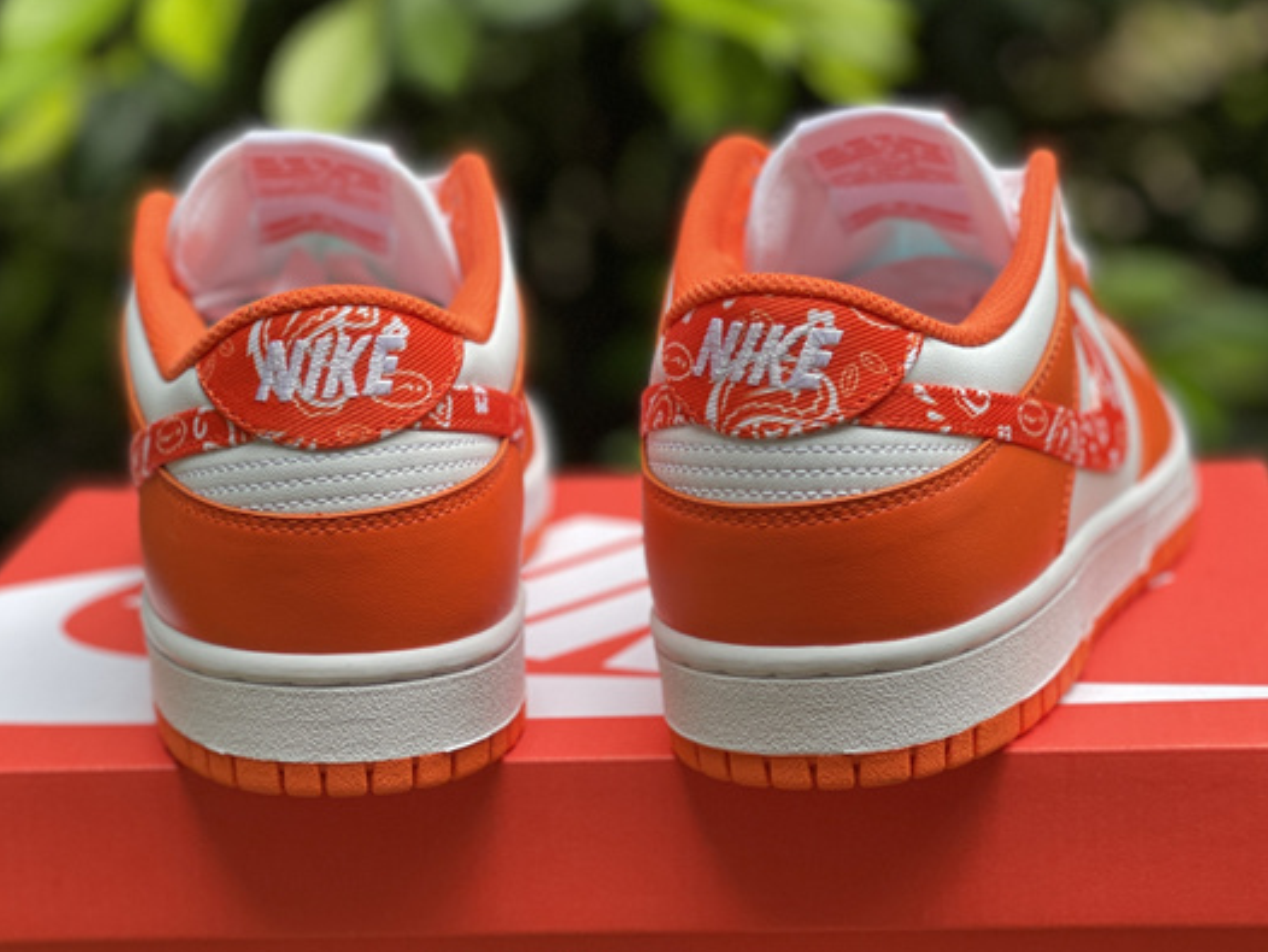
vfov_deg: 16.4
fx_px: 3298
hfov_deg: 21.8
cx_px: 598
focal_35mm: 90
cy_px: 481
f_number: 2.2
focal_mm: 7.5
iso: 50
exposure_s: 1/121
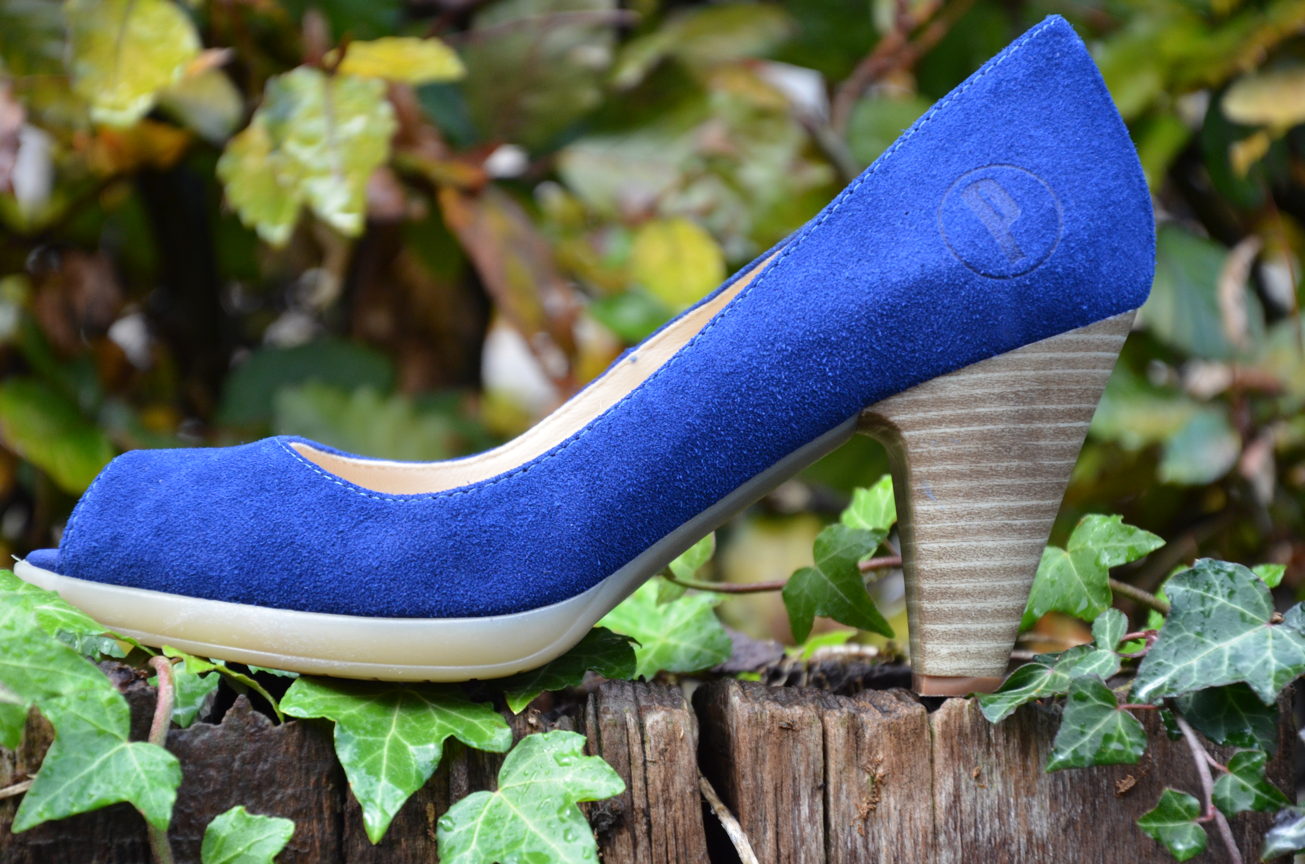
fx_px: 5318
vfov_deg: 9.3
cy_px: 432
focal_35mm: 147
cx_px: 652
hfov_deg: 14.0
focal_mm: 98
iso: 900
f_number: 5.6
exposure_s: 1/125
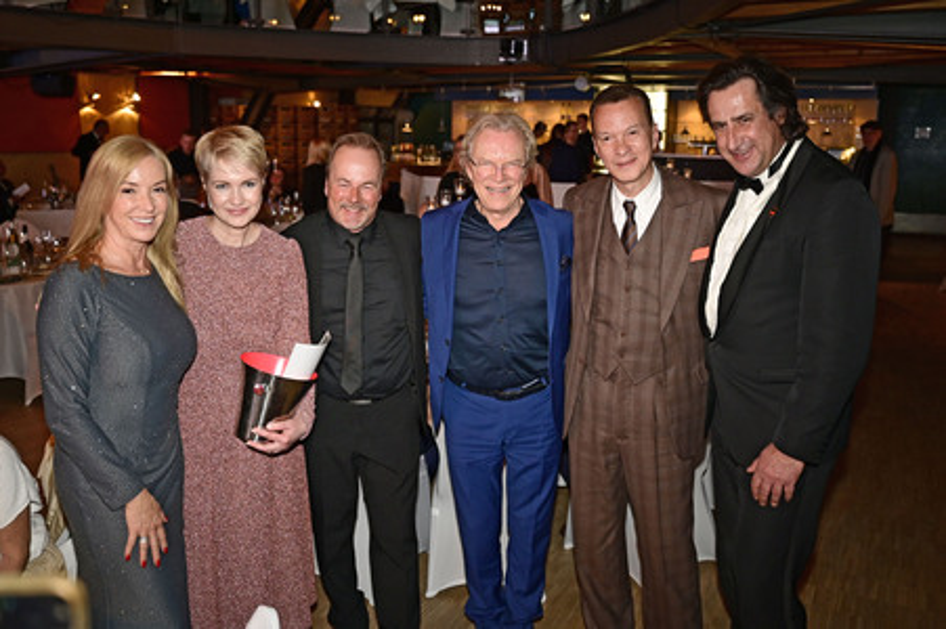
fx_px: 801
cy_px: 314
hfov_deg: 61.1
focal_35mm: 30
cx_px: 473
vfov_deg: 42.9
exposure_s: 1/200
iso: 1600
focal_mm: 30.5
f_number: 2.8
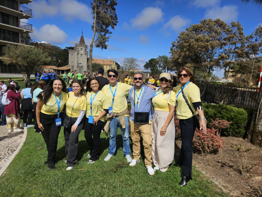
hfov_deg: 73.9
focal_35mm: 23
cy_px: 98
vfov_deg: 58.9
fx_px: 174
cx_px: 131
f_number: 1.8
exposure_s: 1/4820
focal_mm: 5.4
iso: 25
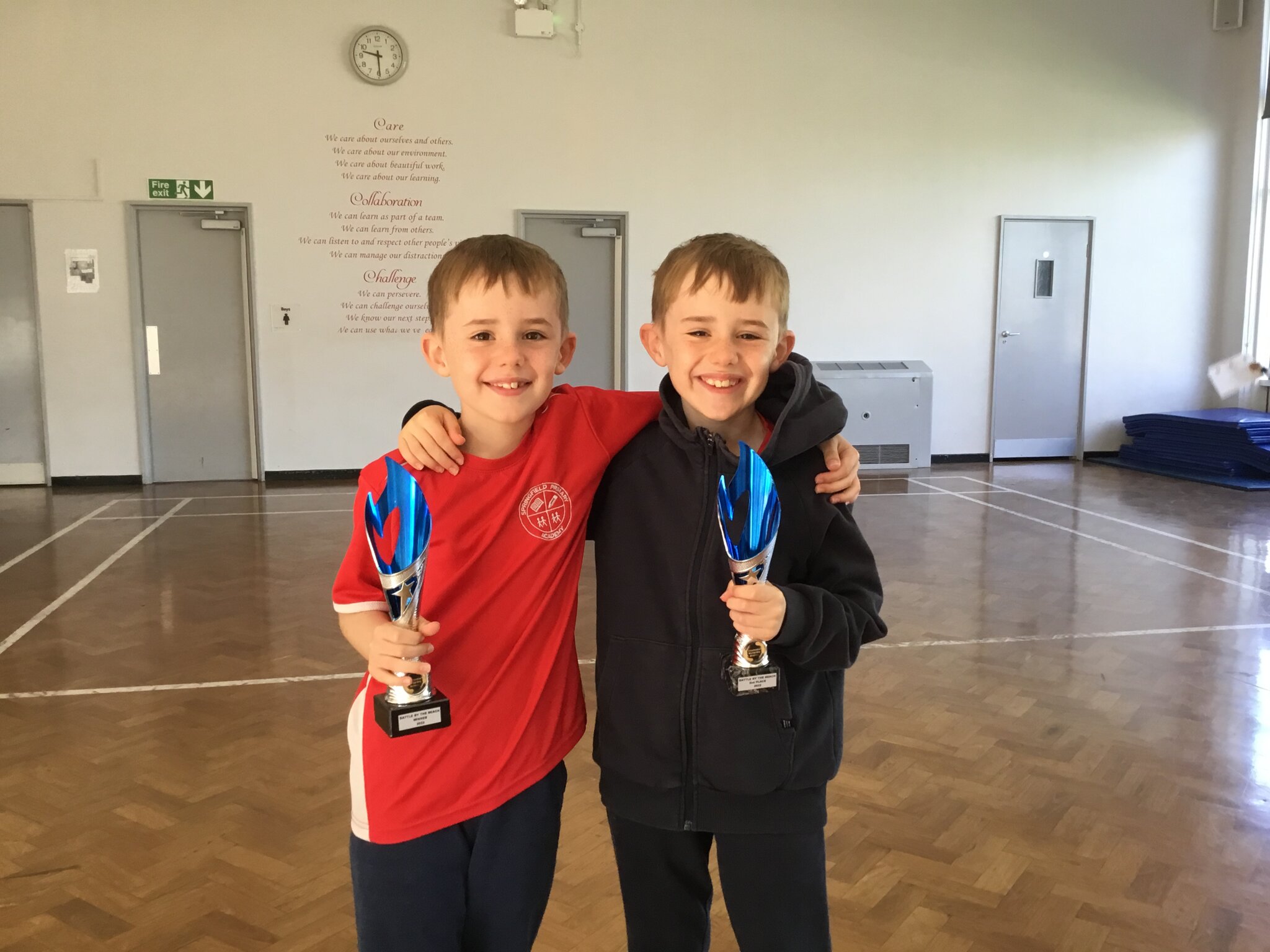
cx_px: 635
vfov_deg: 45.4
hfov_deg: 58.4
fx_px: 1137
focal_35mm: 31
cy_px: 476
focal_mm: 3.3
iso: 80
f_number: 2.4
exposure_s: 1/33
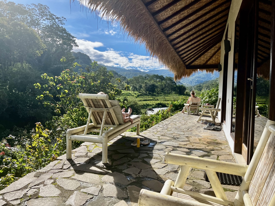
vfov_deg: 53.1
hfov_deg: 67.3
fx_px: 207
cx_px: 138
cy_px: 103
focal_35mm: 26
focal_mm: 5.1
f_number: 1.6
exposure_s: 1/2101
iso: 50
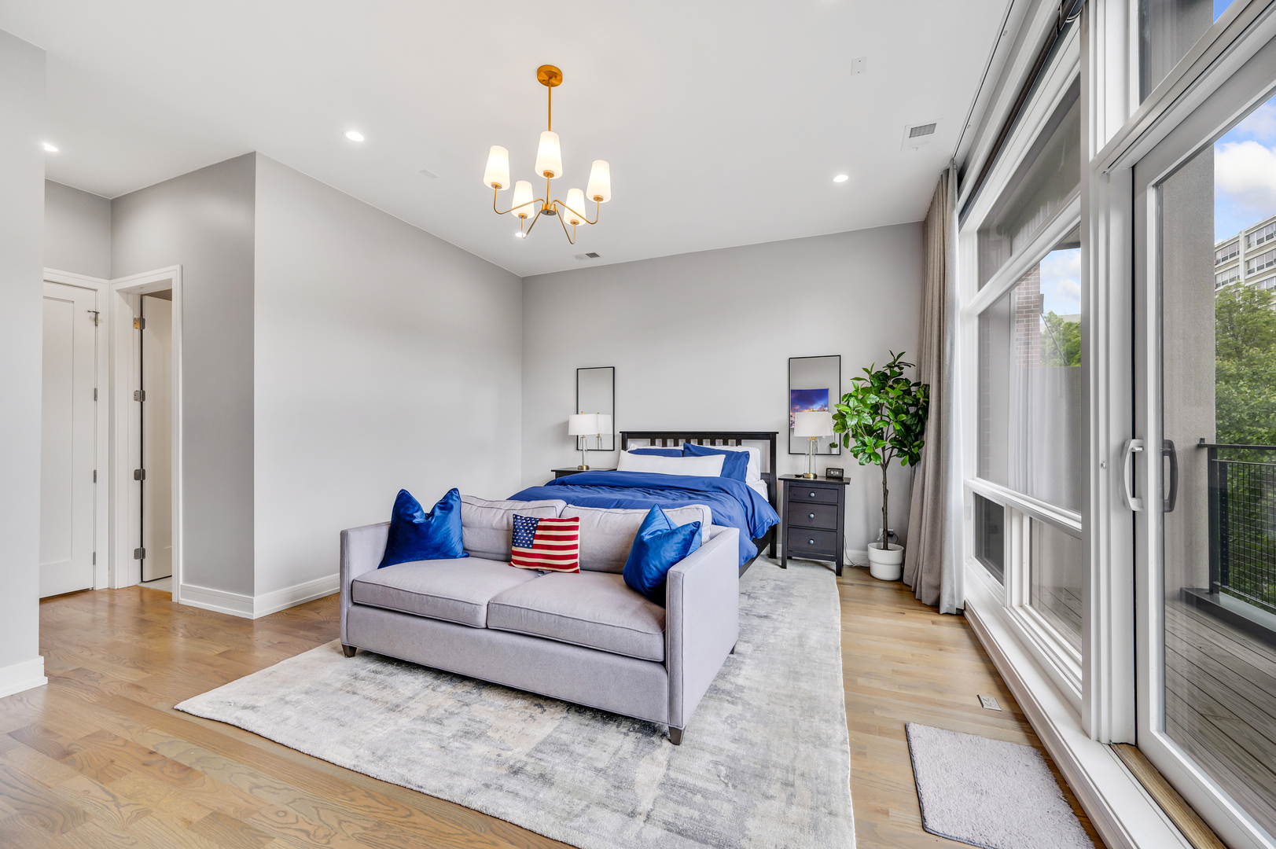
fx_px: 496
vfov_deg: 81.1
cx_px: 638
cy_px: 424
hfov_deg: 104.3
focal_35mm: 14
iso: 400
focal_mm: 14
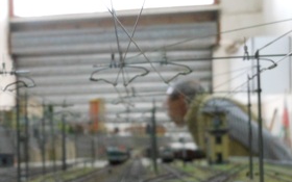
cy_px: 154
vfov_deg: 16.2
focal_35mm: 80
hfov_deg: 24.4
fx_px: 637
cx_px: -17
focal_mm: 5.9
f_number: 4
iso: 400
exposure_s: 1/15
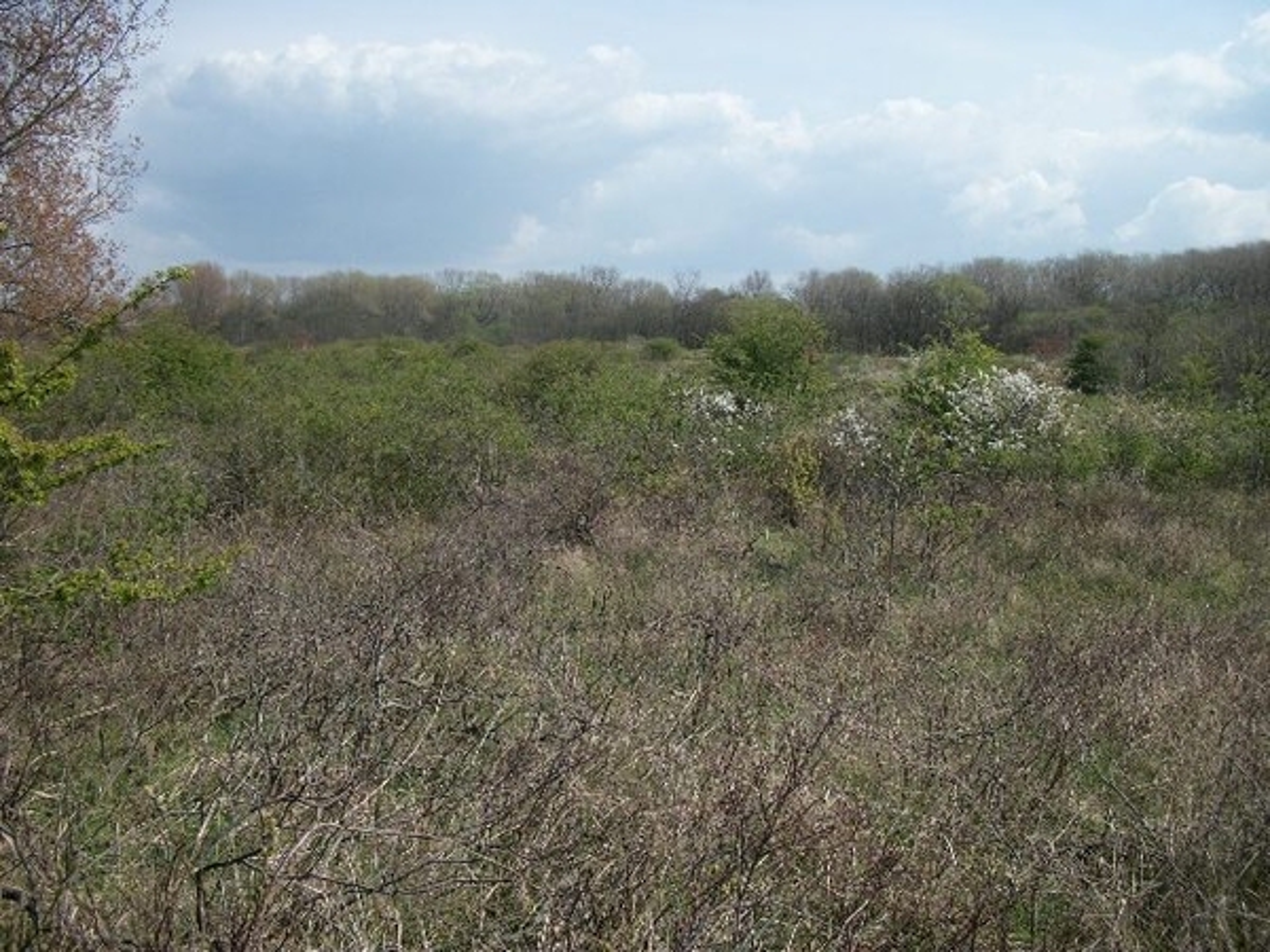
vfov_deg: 44.2
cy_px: 476
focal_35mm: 32
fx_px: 1174
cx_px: 635
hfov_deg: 56.8
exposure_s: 1/200
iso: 80
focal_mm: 5.7
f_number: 8.8
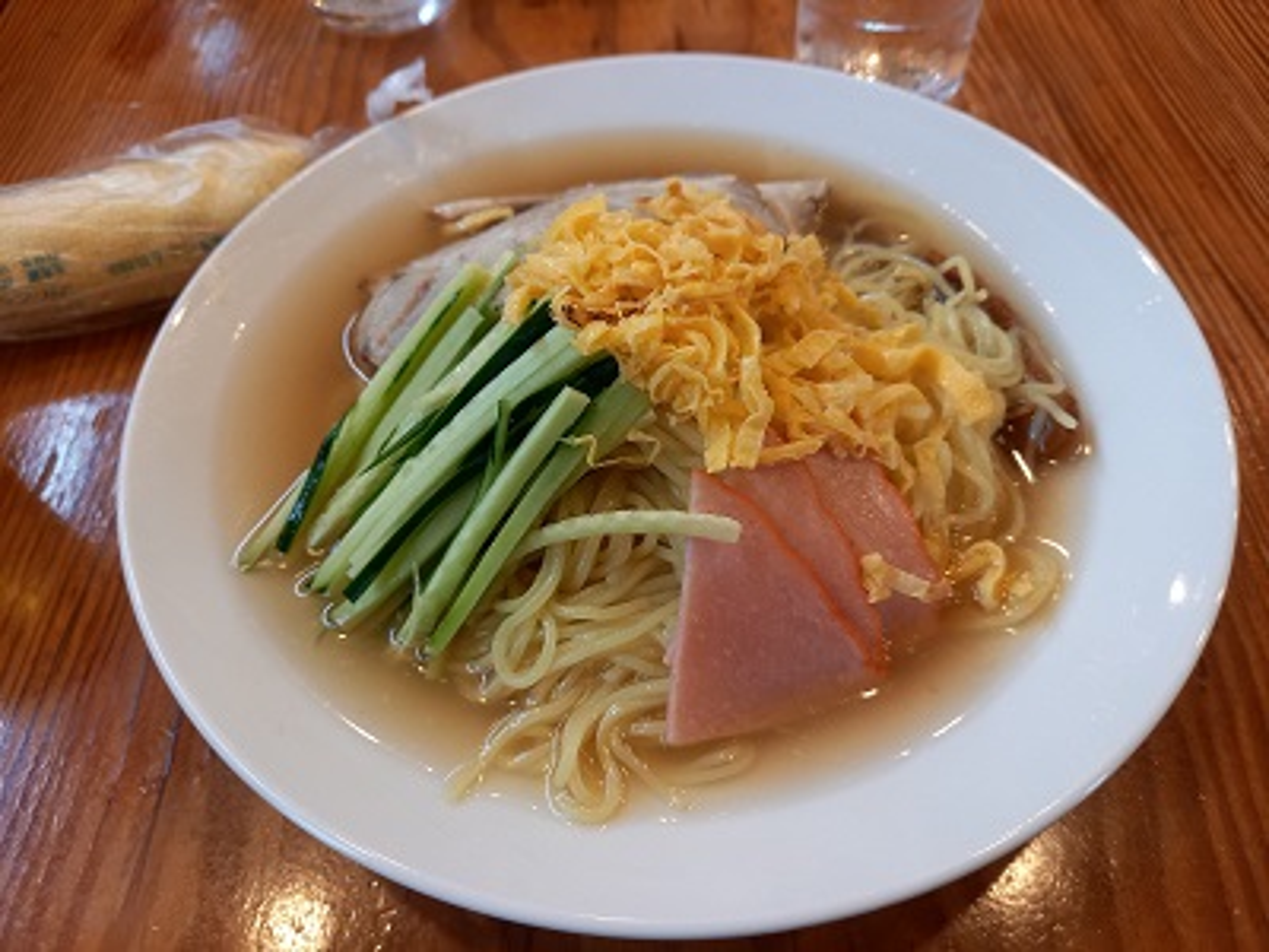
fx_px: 916
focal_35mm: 25
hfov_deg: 69.4
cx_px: 634
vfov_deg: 54.9
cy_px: 476
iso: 160
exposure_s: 1/60
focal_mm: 4.65
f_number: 1.8
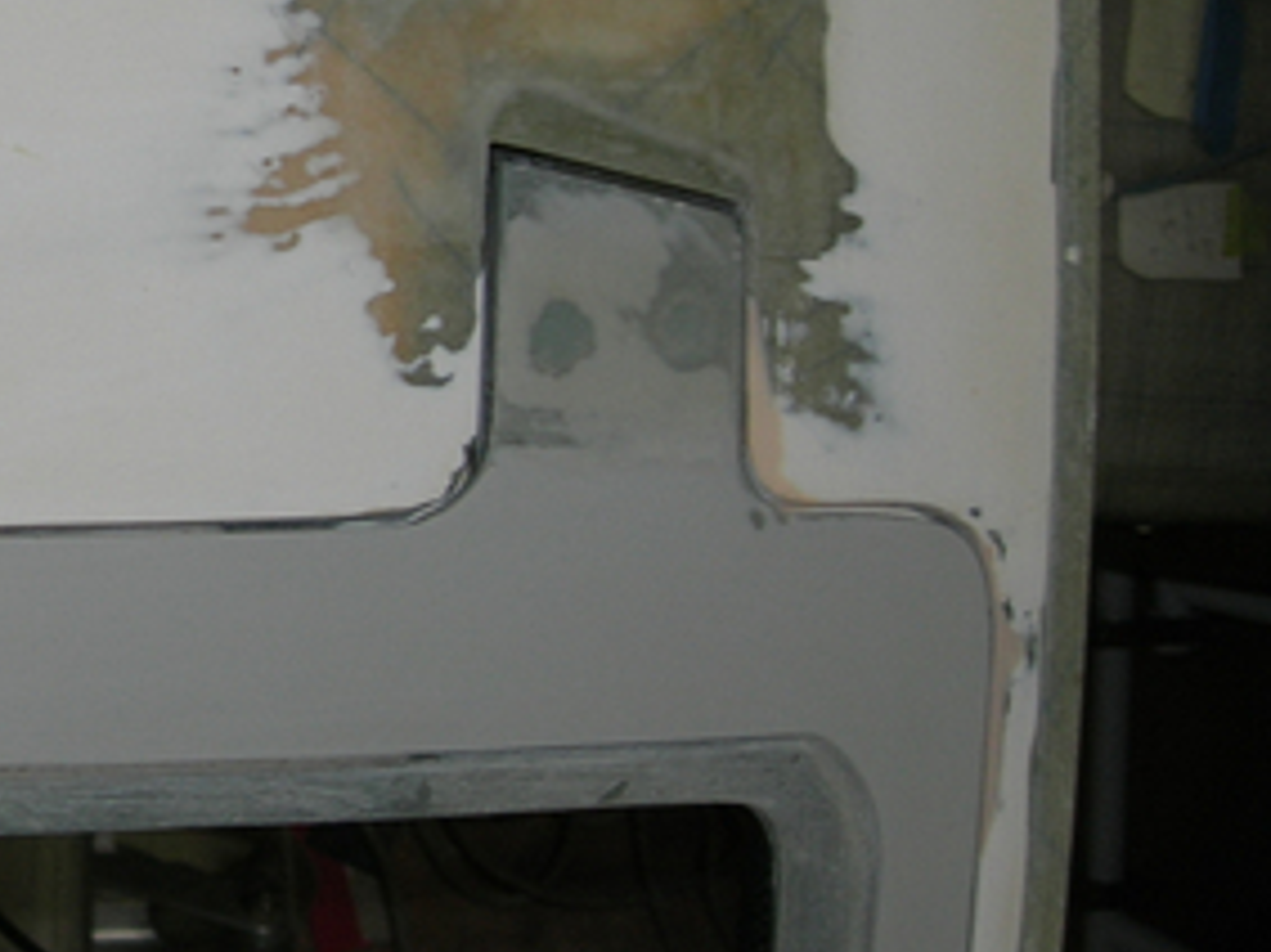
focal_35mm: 86
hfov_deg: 21.6
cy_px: 184
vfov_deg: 17.0
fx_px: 3156
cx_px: -126
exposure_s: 1/30
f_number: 2.8
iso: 64
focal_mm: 7.8
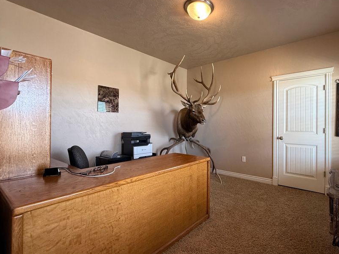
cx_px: 210
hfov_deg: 86.2
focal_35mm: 18
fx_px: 176
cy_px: 124
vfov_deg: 71.6
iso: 200
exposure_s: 1/60
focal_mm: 2.22
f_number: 2.2
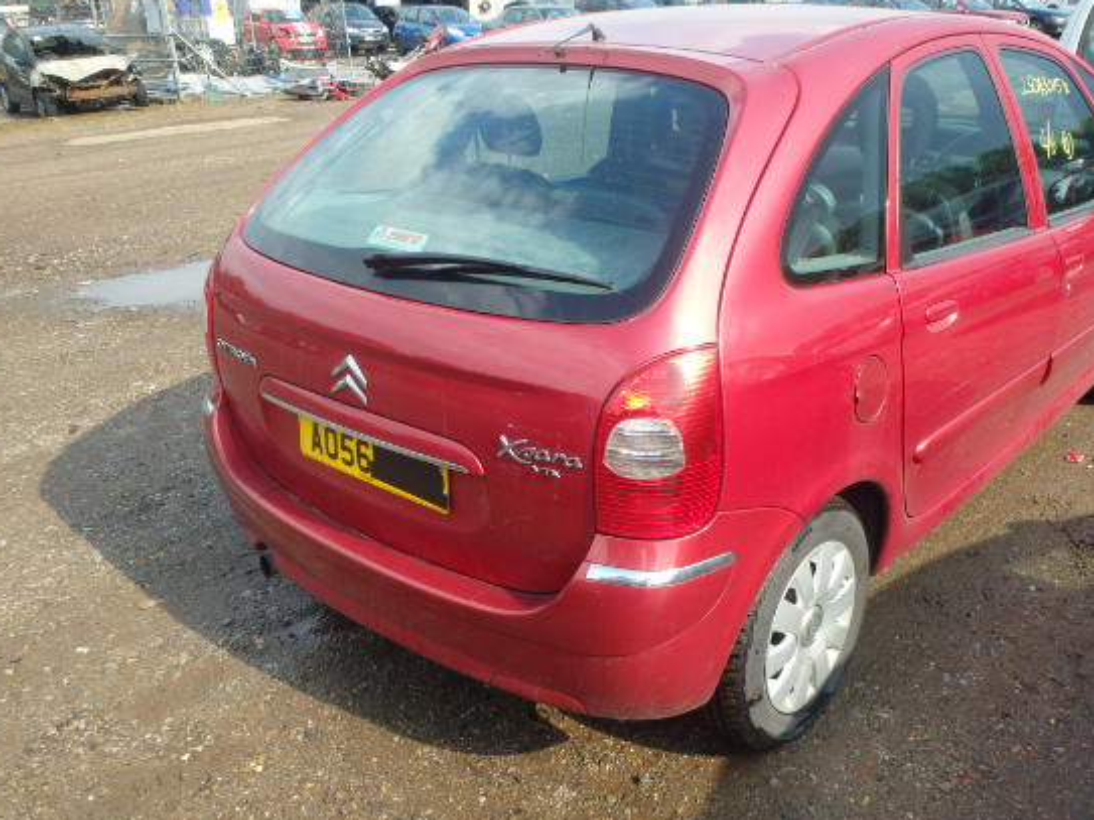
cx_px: 619
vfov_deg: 42.9
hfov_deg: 55.2
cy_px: 429
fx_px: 1043
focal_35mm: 33
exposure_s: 1/250
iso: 125
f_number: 3.9
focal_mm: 5
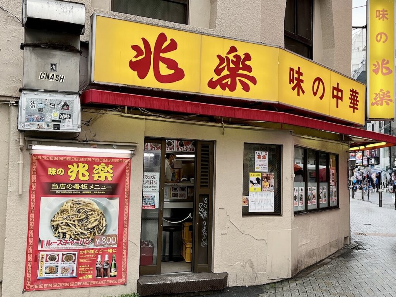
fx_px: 297
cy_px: 148
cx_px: 198
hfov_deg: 67.3
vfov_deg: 53.1
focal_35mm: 26
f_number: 1.6
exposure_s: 1/294
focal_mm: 5.1
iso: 50
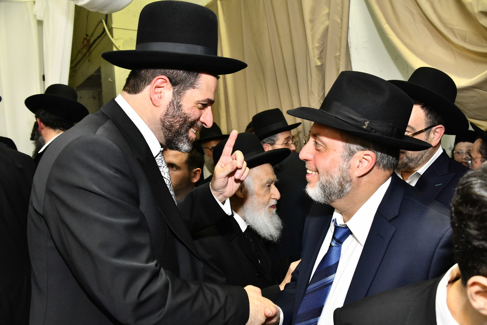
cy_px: 162
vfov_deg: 46.4
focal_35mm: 28
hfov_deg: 65.5
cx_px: 244
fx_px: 379
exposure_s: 1/160
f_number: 5.6
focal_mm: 28
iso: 1250
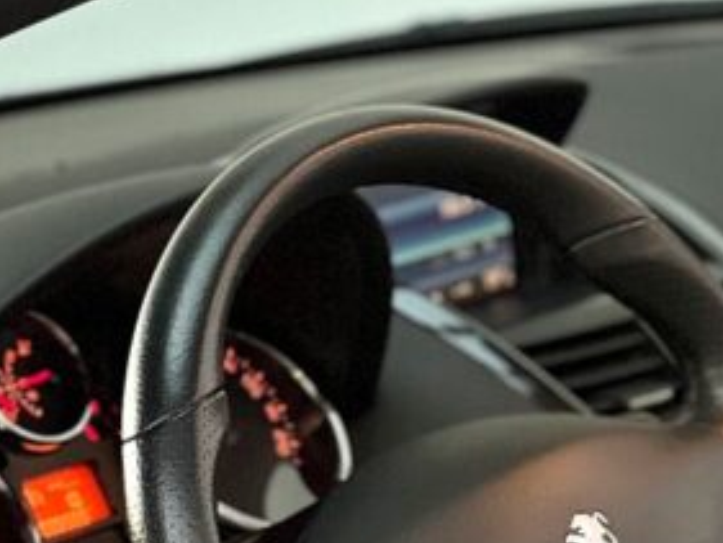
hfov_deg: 9.0
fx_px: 4576
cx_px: 484
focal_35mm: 219
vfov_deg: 6.8
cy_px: 597
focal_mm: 9
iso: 400
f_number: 2.8
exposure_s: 1/37
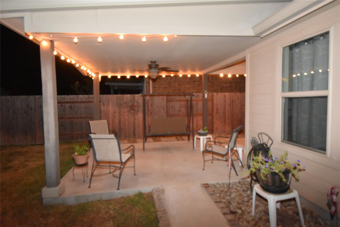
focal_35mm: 21
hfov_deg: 81.2
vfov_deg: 59.5
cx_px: 170
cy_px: 114
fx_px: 198
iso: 6400
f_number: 4
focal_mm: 14
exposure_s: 1/60
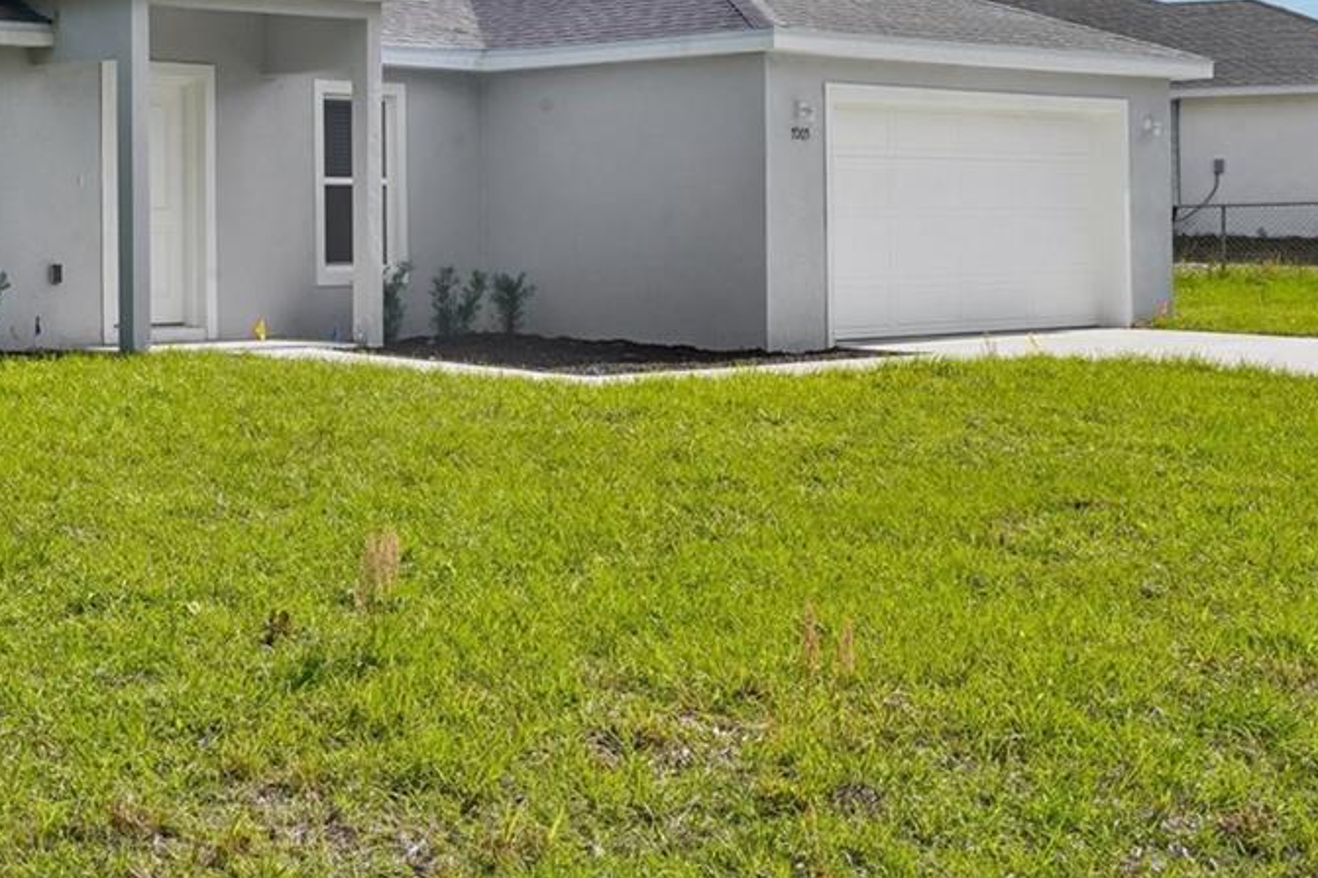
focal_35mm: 62
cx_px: 20
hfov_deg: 30.3
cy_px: 120
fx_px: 2269
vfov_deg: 21.5
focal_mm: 26
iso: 100
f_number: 20
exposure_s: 1/40
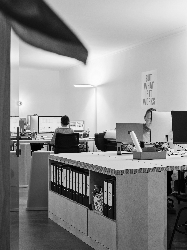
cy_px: 125
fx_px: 360
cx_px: 94
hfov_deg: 29.1
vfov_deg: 38.2
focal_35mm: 50
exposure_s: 1/9
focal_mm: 63
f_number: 10
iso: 500
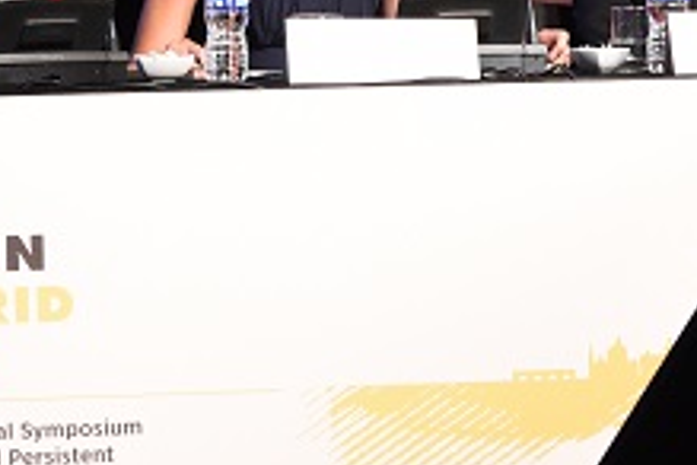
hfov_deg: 3.4
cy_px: -89
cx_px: 379
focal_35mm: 607
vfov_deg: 2.3
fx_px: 11751
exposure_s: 1/125
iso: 6400
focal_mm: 180
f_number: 5.3
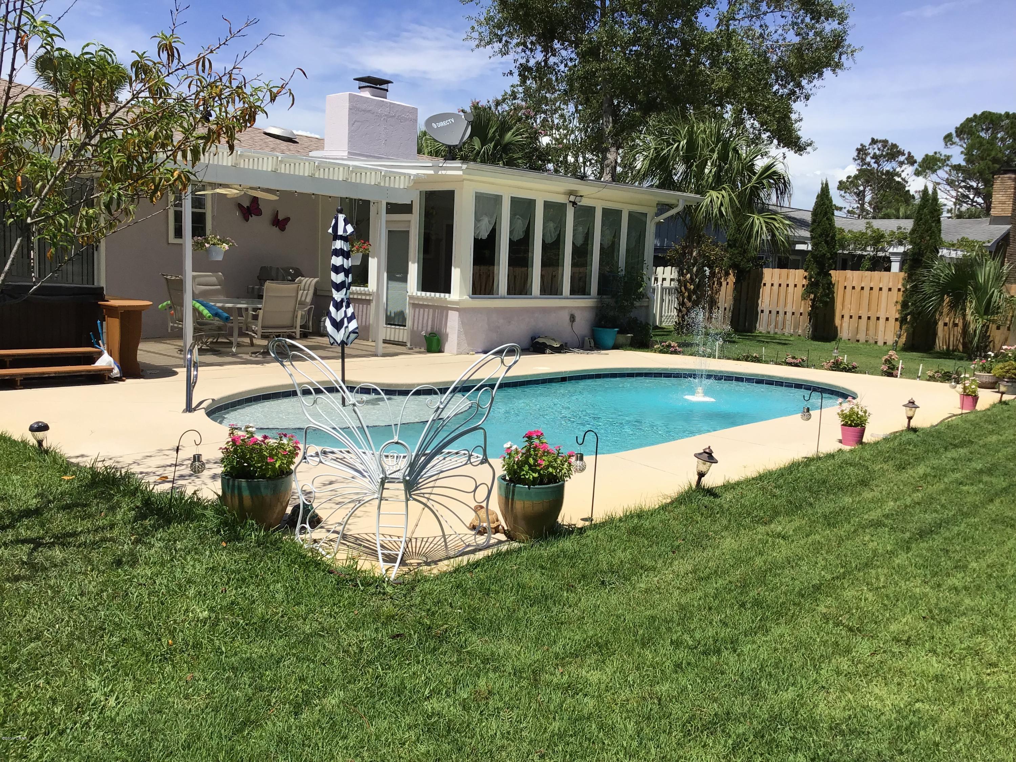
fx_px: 910
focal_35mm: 31
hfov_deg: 58.4
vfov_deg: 45.4
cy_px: 381
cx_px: 508
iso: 25
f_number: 2.4
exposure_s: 1/2092
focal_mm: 3.3
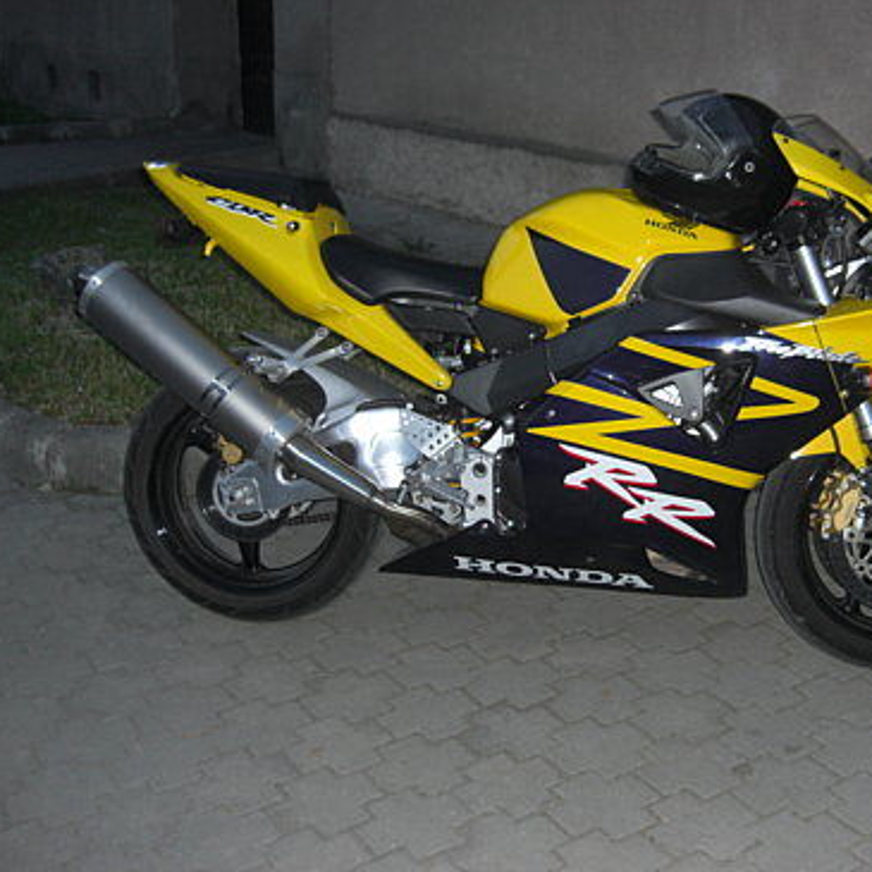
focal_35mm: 46
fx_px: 1311
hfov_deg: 36.4
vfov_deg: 36.8
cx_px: 588
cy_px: 441
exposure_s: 1/60
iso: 200
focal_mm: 7.9
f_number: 2.8
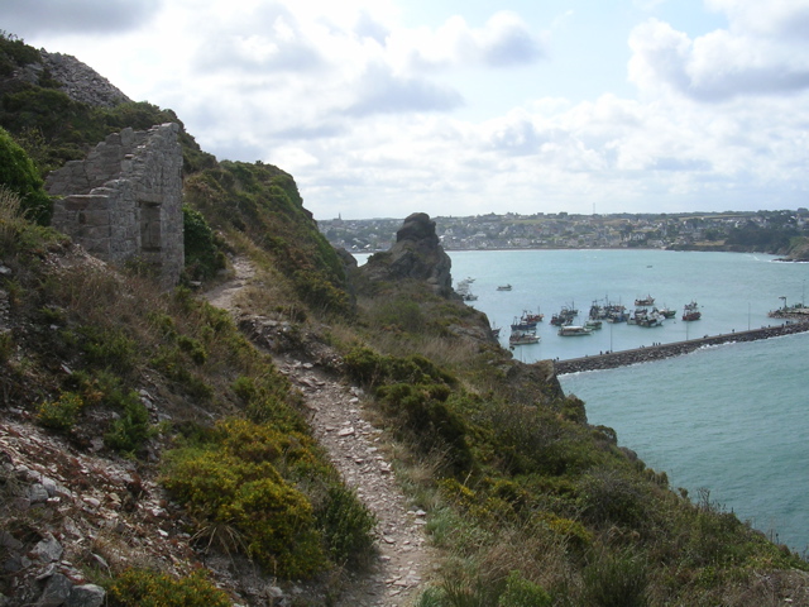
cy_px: 304
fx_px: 888
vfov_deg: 37.7
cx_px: 404
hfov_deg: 49.0
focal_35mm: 38
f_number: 5.6
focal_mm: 5.8
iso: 50
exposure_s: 1/384
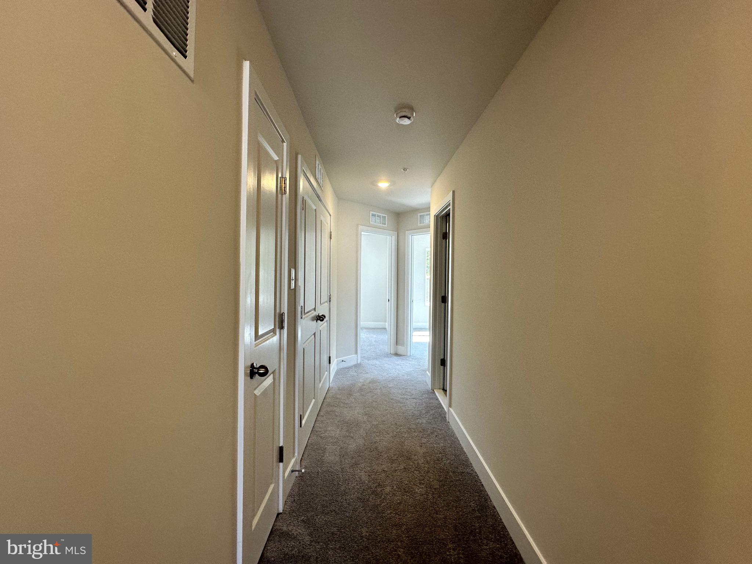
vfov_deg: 85.7
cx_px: 376
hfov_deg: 102.1
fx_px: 304
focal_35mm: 14
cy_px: 282
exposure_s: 1/120
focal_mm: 2.22
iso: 125
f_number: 2.2
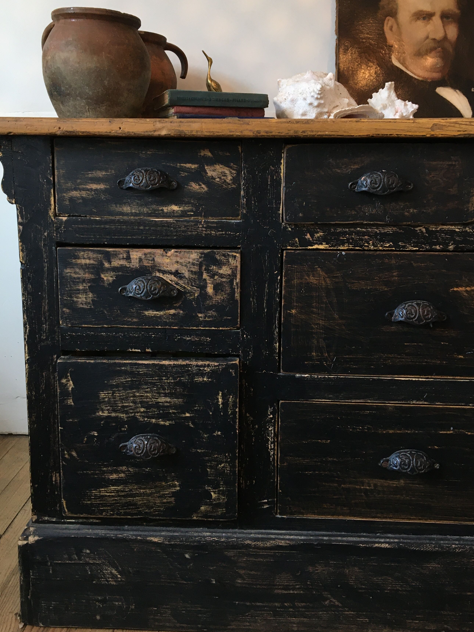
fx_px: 621
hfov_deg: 41.8
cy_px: 284
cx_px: 219
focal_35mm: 34
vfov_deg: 53.9
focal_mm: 4.15
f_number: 2.2
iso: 80
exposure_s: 1/33
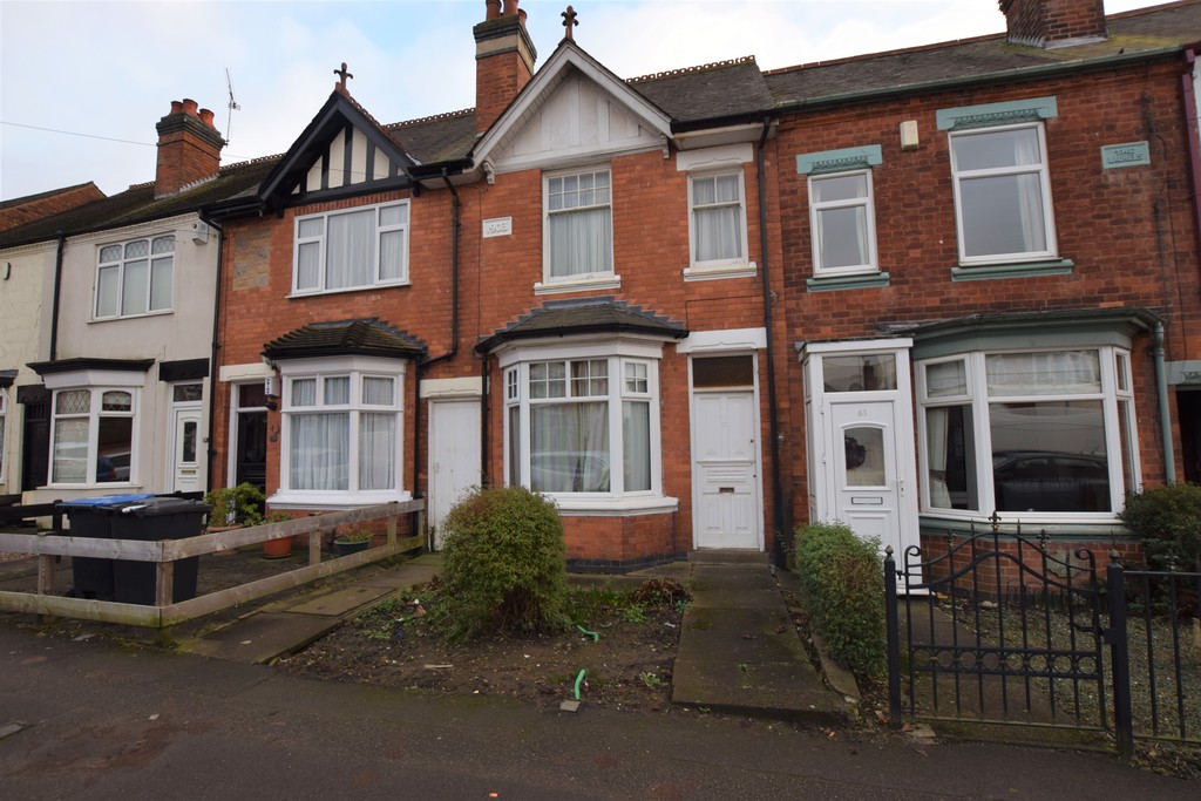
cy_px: 400
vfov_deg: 77.3
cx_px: 600
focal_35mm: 15
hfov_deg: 100.4
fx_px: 500
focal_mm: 10
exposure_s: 1/160
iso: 400
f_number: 6.3
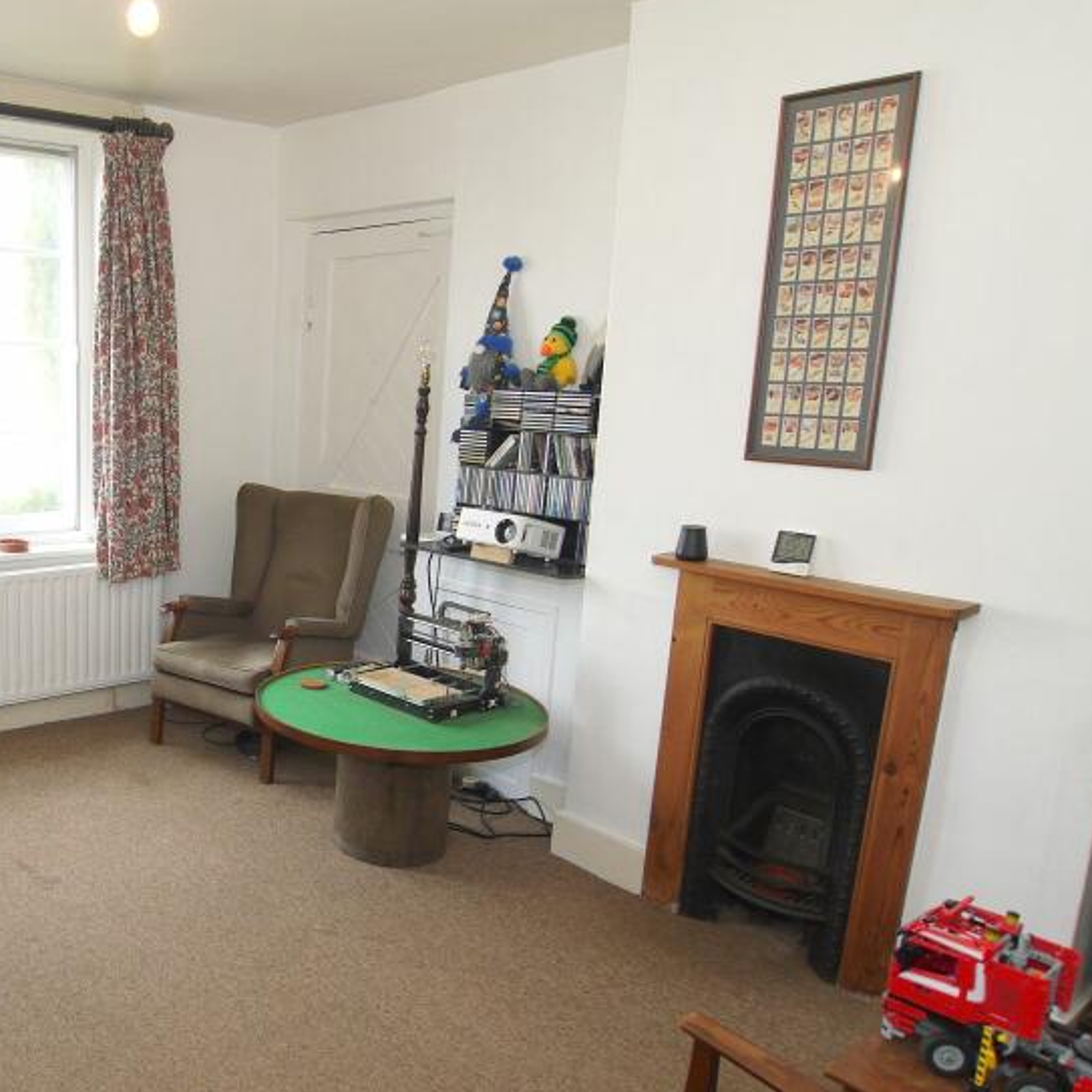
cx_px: 205
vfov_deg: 54.0
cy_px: 593
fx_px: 1071
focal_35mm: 30
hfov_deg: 50.5
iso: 100
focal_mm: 9
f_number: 4
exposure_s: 1/60
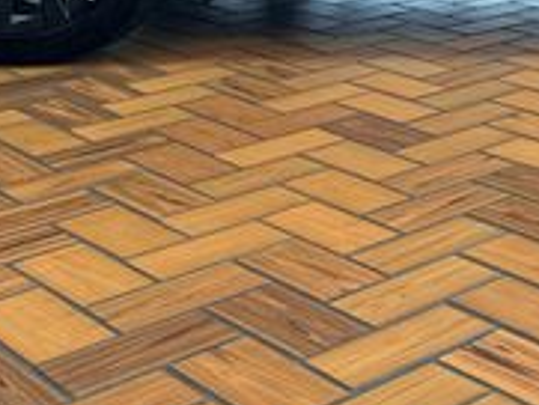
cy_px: -262
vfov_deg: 15.5
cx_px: 596
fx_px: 1324
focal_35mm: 85
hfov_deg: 21.8
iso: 100
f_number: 1.78
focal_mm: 6.86
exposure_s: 1/120
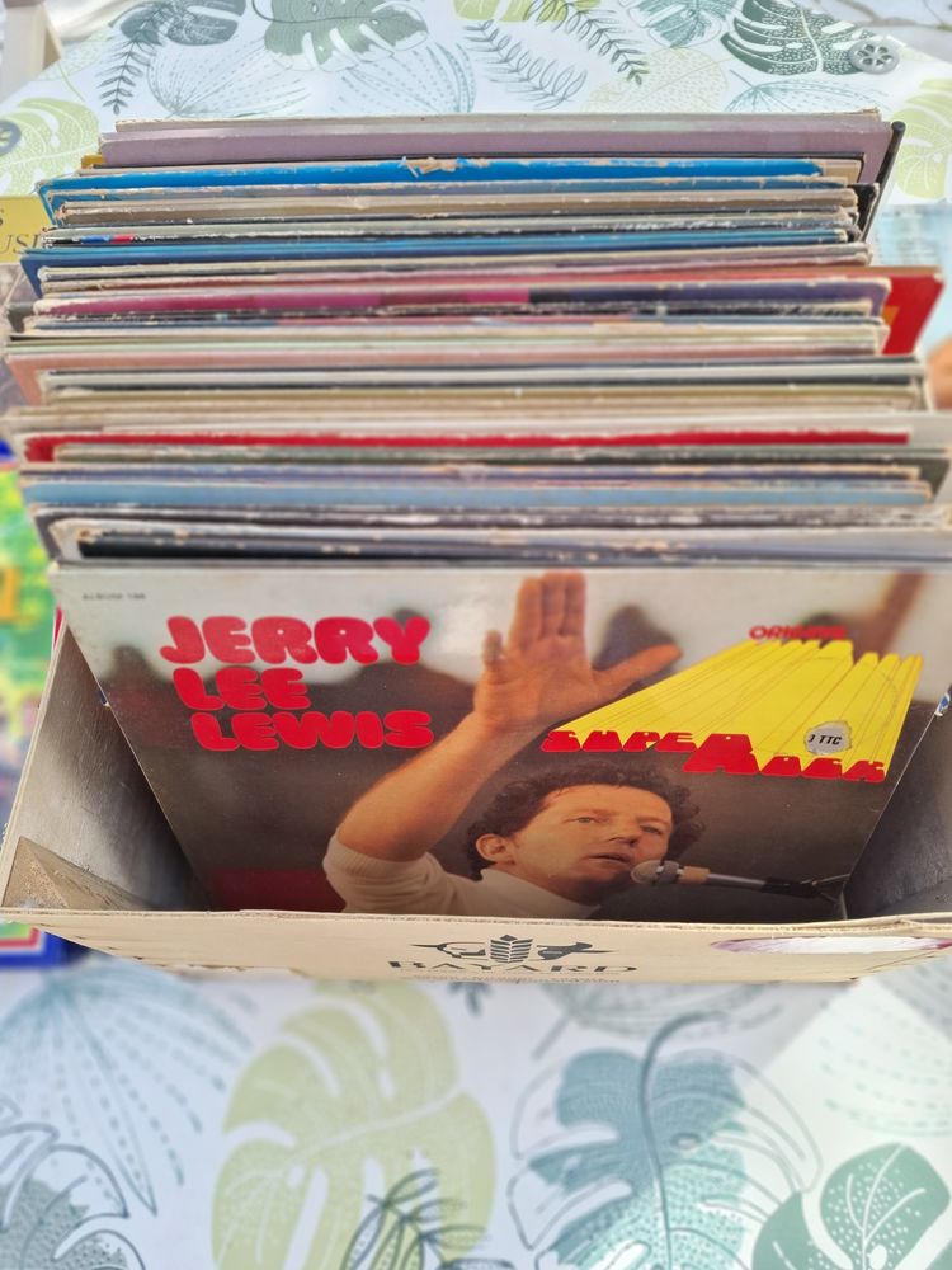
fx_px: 843
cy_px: 635
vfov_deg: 73.9
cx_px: 476
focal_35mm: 23
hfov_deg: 58.9
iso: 50
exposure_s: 1/147
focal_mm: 5.54
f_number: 1.8
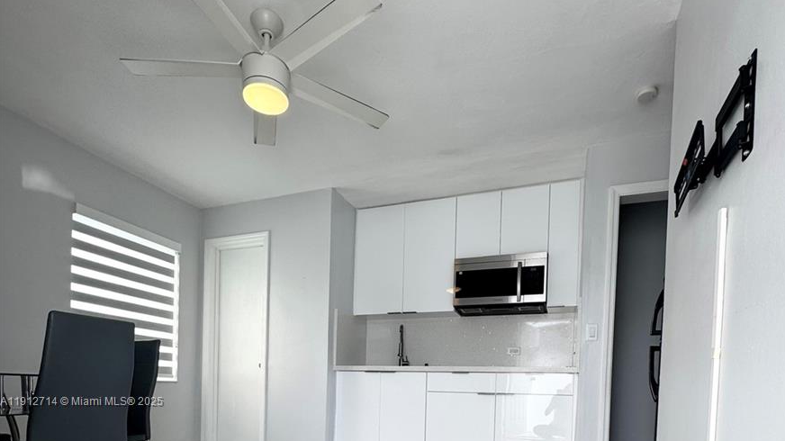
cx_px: 403
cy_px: 402
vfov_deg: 47.7
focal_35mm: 21
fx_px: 437
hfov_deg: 83.8
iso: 40
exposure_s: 1/141
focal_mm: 2.22
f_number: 2.2
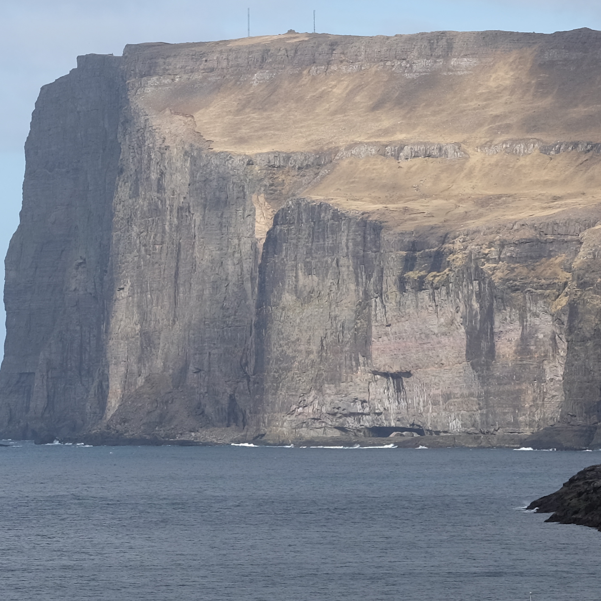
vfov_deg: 7.9
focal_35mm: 220
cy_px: 460
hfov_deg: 7.9
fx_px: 4321
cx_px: 158
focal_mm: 50
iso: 200
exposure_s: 1/350
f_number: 7.1
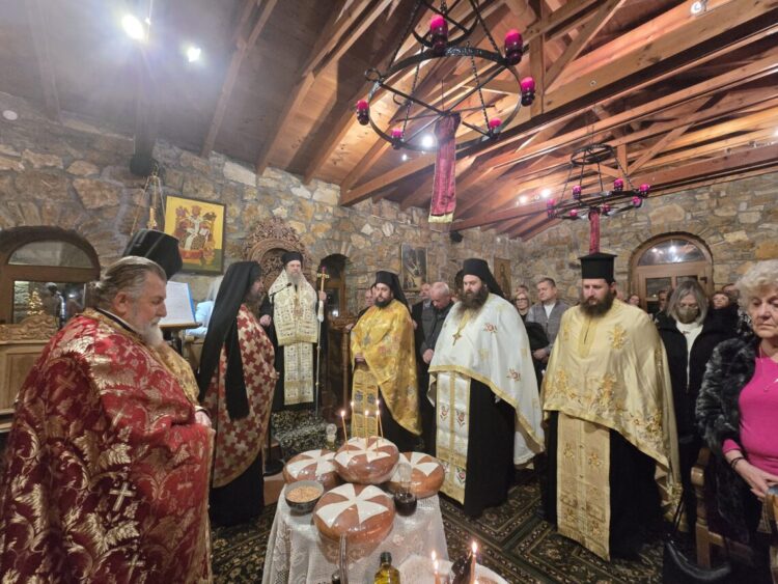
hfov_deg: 106.2
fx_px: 292
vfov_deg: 89.9
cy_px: 292
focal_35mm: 13
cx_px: 389
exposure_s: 1/50
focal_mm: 2.2
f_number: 2.2
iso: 1000
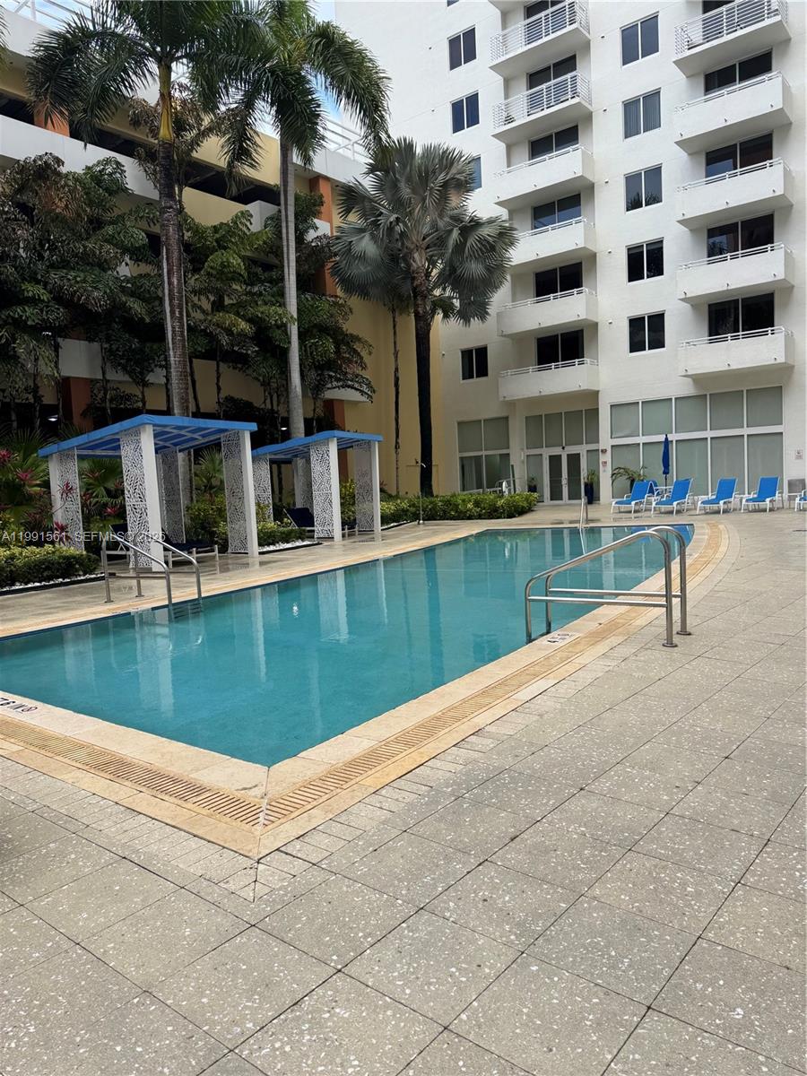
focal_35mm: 24
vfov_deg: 71.6
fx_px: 746
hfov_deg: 56.8
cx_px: 404
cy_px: 538
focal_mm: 6.76
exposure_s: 1/1094
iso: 80
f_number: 1.78
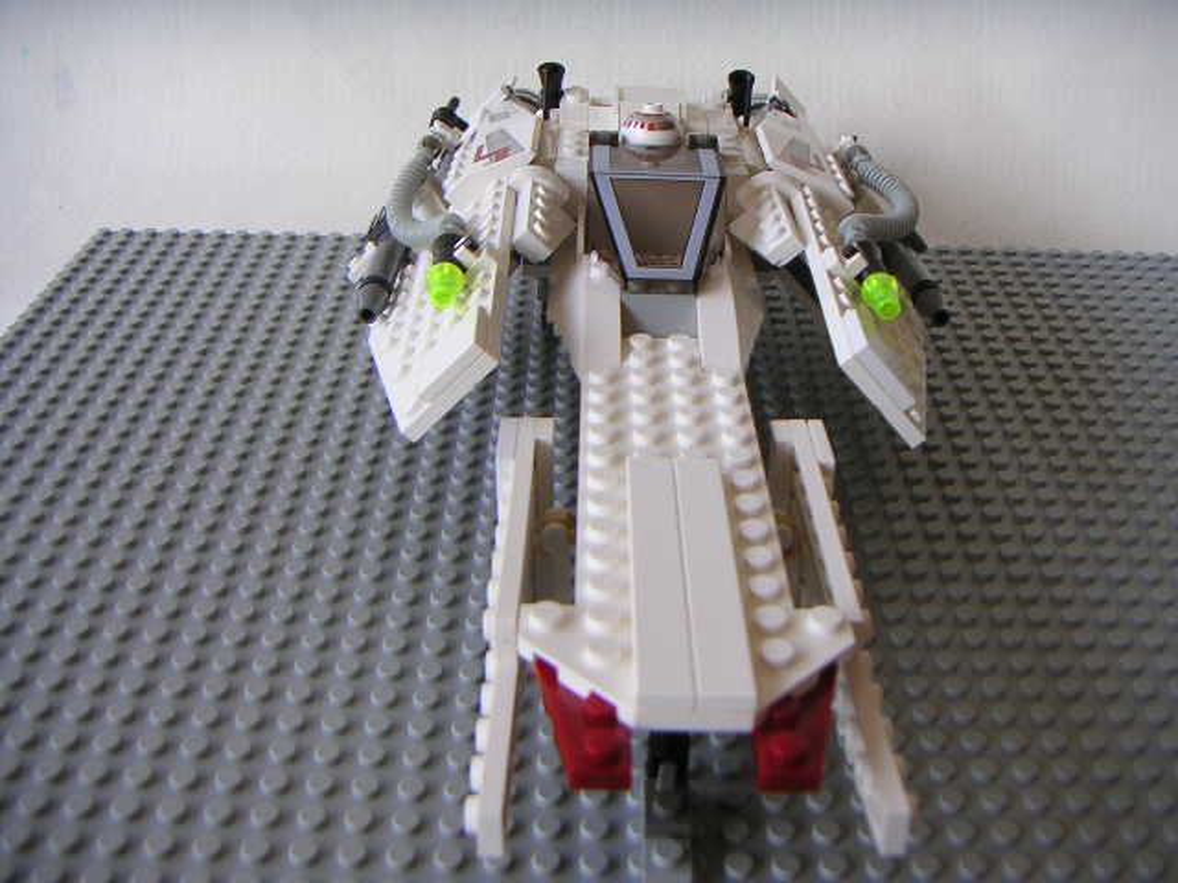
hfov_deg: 50.1
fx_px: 1259
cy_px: 442
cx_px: 589
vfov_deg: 38.7
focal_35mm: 37
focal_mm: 4.8
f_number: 2.8
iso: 64
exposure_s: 1/90
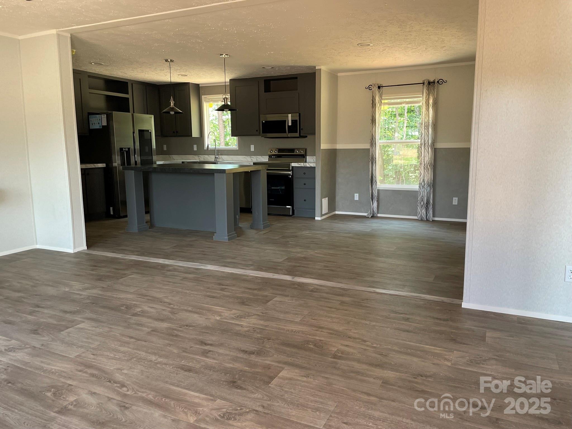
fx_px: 430
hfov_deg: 67.3
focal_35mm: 26
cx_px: 286
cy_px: 214
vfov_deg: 53.1
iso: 125
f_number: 1.6
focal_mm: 4.2
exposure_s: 1/121
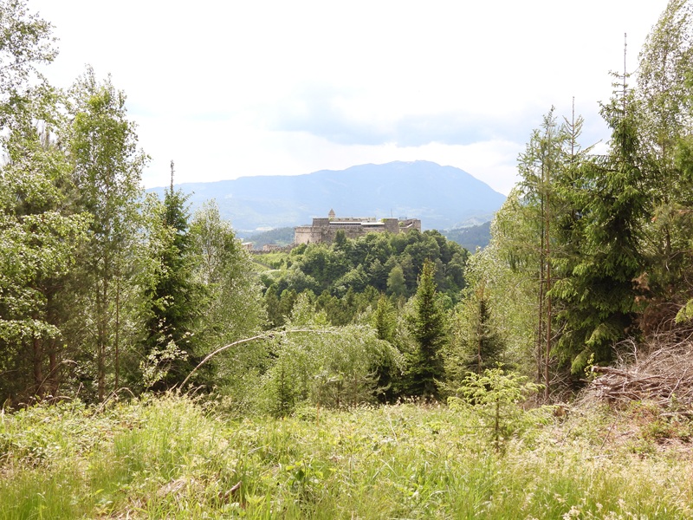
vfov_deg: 36.0
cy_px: 260
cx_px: 346
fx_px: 801
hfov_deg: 46.8
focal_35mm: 40
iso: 100
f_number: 3.2
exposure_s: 1/500
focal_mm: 7.1
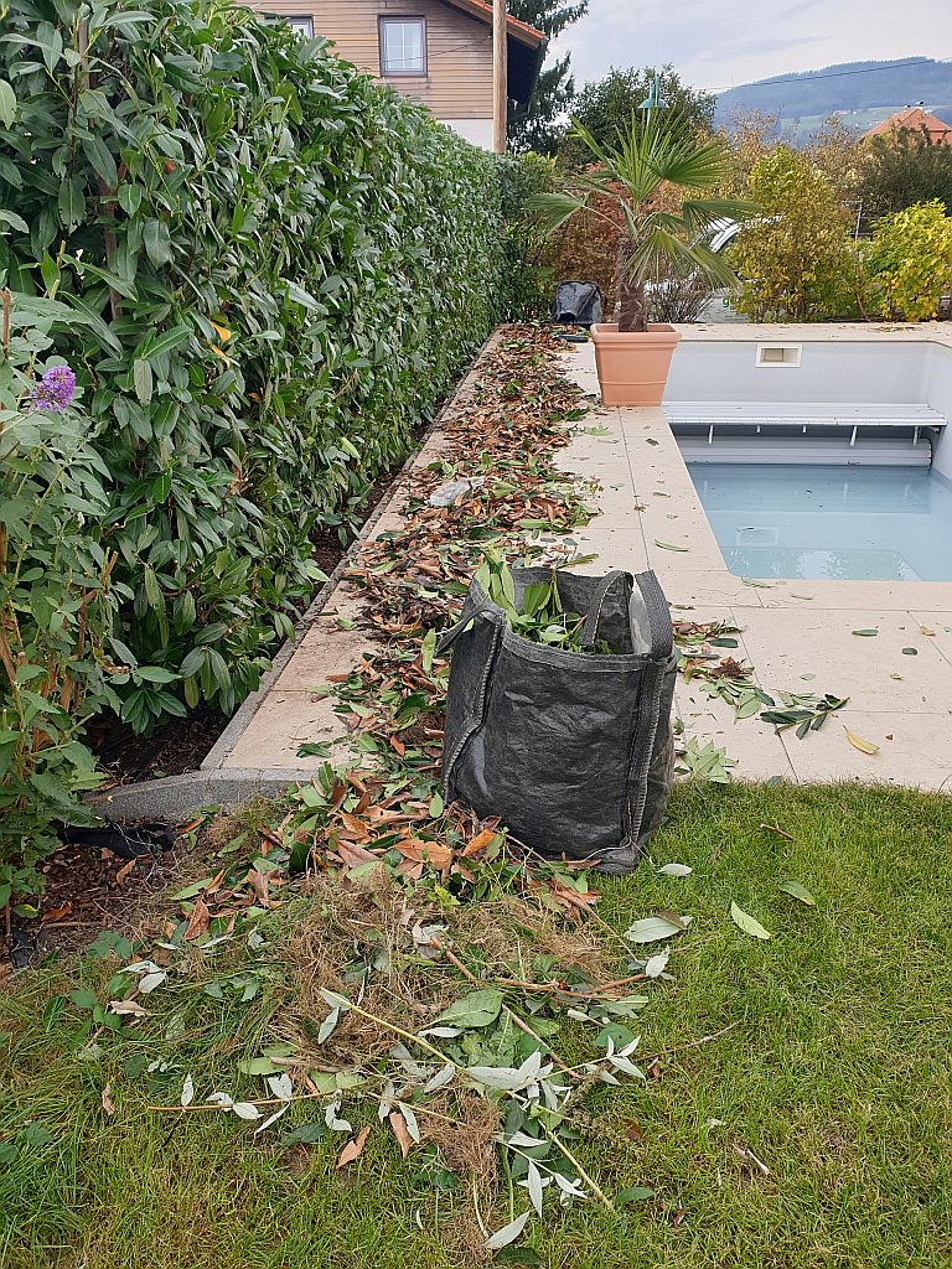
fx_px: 953
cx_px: 476
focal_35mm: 26
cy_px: 634
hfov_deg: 53.1
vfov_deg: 67.3
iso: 50
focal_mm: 4.3
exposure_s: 1/249
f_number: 2.4
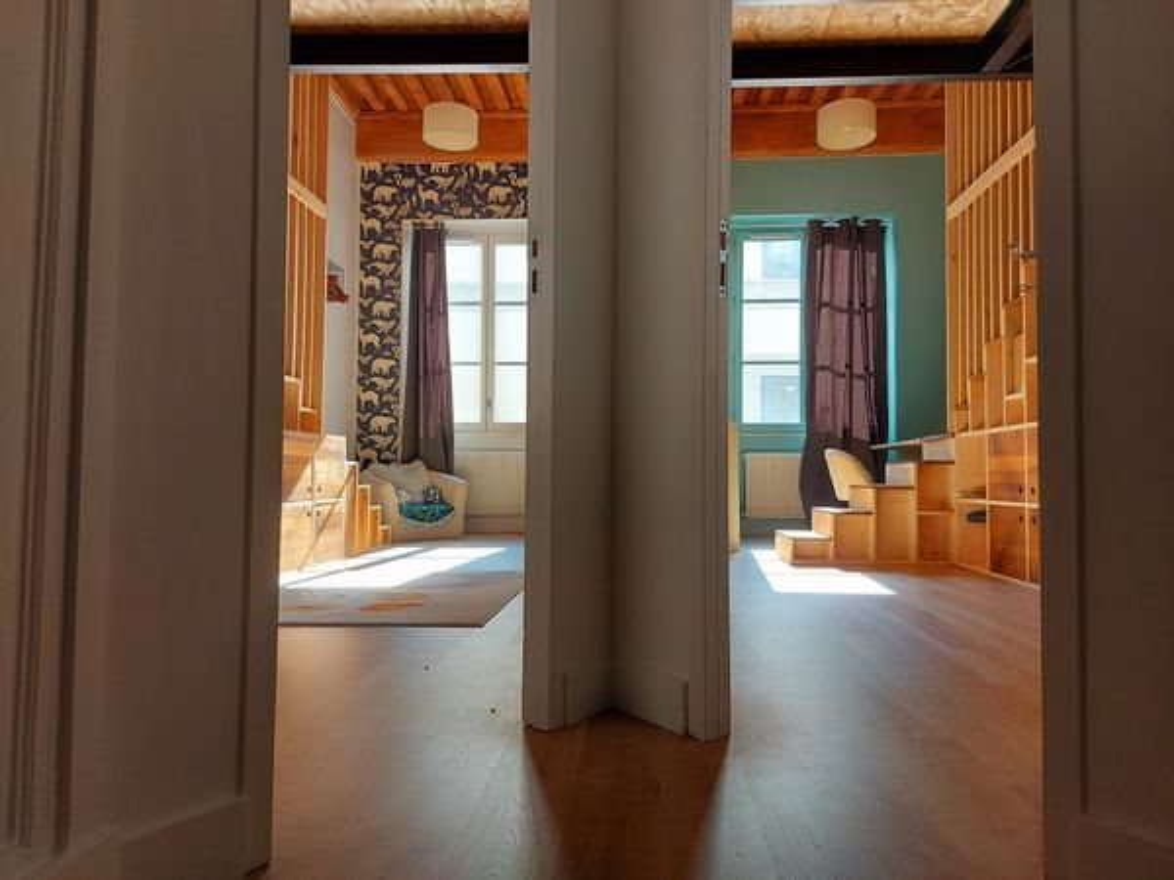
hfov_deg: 71.6
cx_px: 587
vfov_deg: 56.8
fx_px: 814
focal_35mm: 24
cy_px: 440
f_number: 1.8
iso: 50
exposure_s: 1/100
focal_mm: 5.23
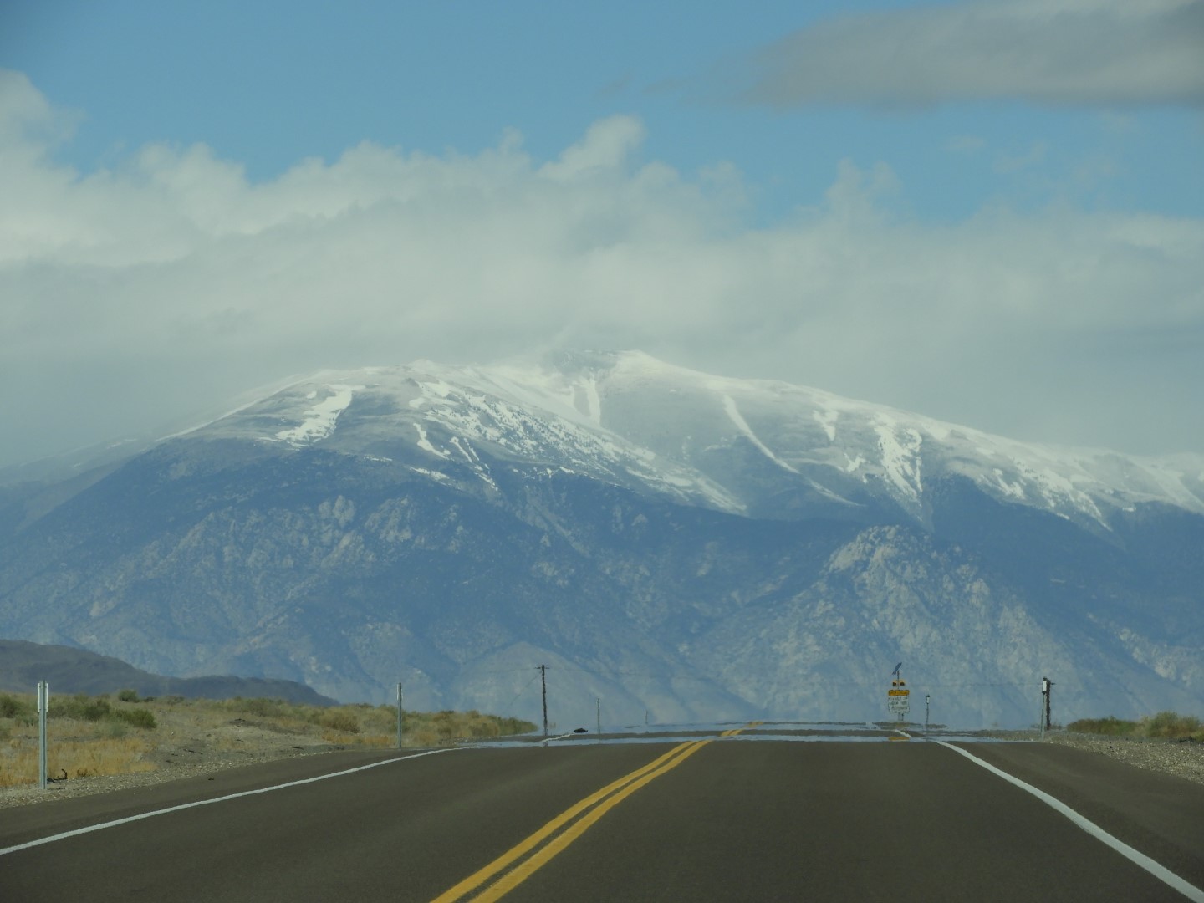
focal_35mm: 300
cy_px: 452
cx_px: 602
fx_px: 10434
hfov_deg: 6.6
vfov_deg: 5.0
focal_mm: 53.7
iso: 100
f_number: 5.5
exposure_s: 1/1000
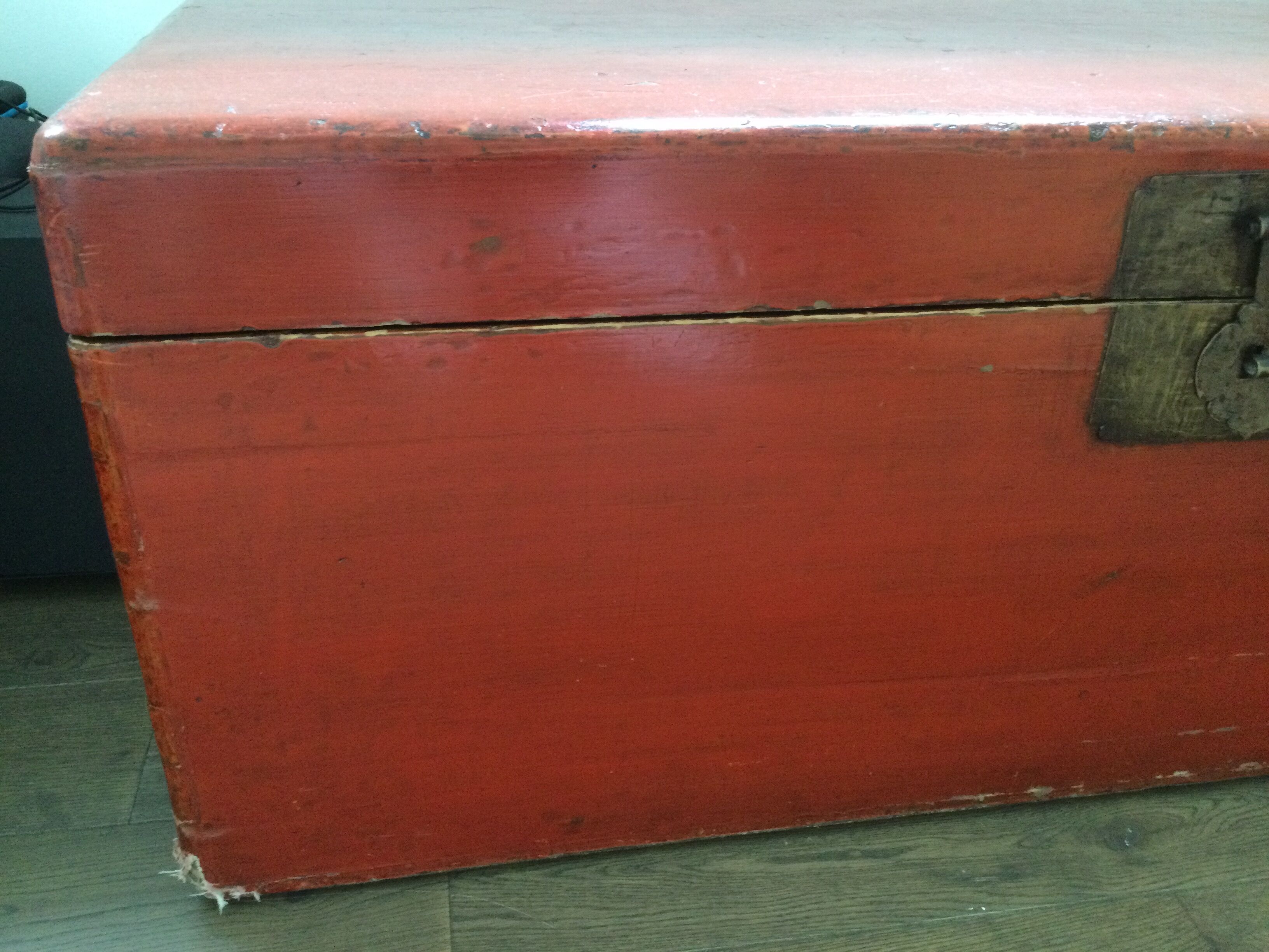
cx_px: 634
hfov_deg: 58.4
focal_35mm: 31
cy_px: 476
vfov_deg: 45.4
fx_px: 1136
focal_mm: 3.3
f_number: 2.4
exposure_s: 1/17
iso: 400
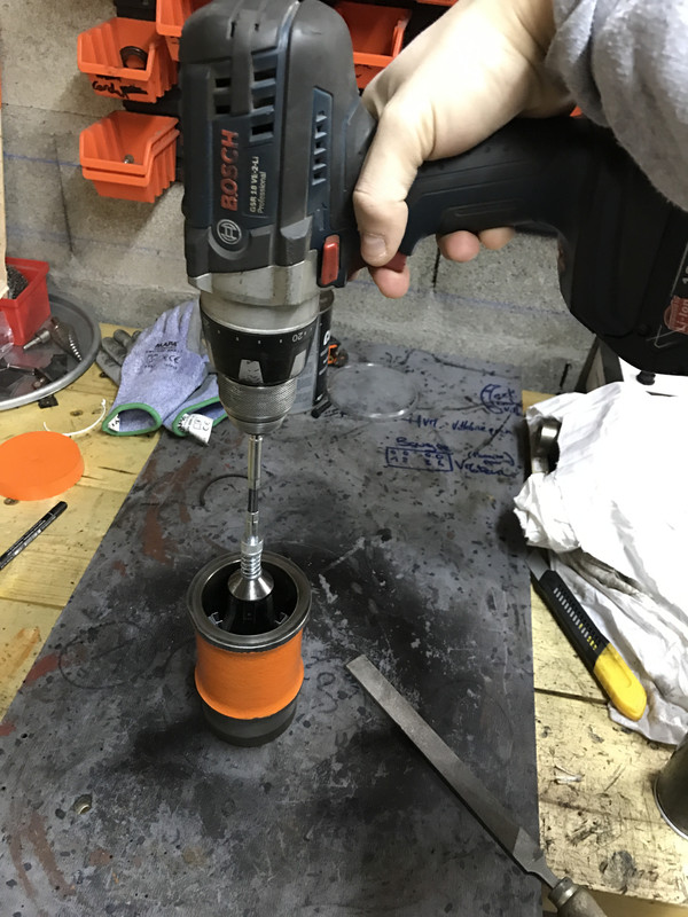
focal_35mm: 28
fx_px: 742
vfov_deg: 63.4
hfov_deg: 49.7
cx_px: 344
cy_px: 458
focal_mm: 3.99
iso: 100
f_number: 1.8
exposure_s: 1/11
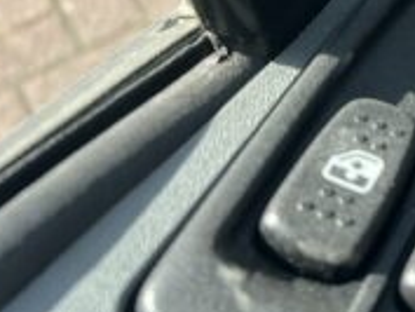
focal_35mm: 94
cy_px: -122
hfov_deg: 17.5
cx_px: 715
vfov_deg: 14.9
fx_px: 1128
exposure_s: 1/780
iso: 50
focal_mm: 5.7
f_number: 1.5
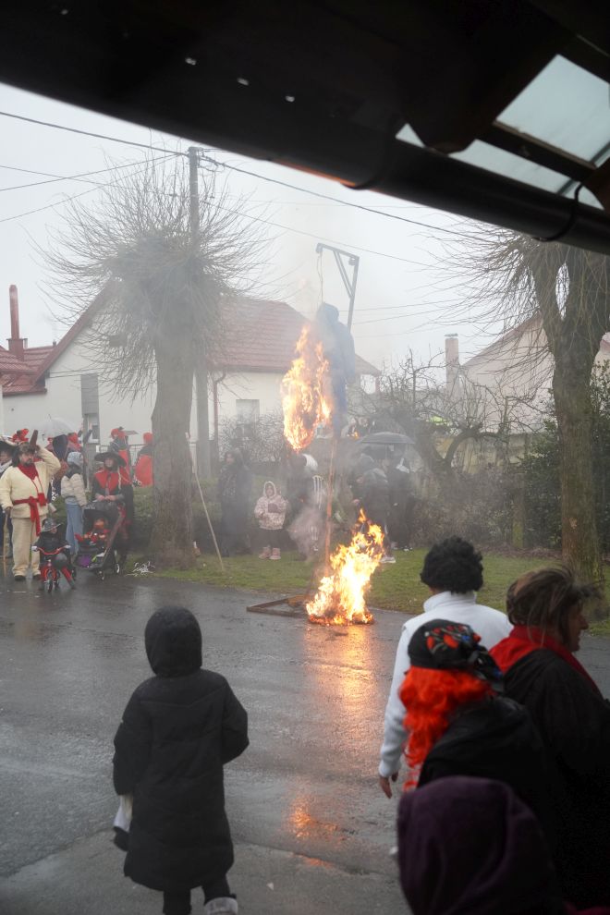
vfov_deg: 43.9
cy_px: 458
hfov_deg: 30.1
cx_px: 305
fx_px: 1136
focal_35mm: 45
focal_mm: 29.8
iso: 1600
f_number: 3.2
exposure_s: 1/125
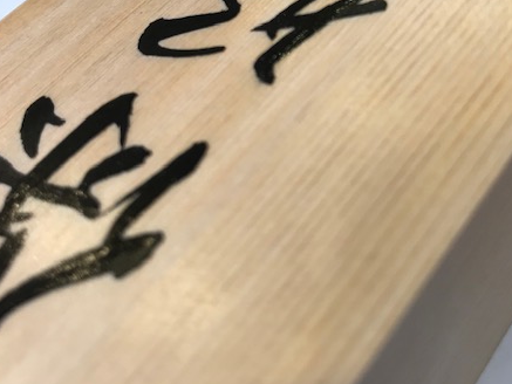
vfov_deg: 34.7
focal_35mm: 41
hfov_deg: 45.4
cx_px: 321
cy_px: 119
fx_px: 607
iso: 20
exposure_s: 1/30
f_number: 1.8
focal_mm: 3.99
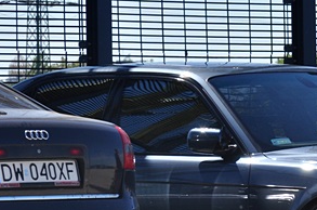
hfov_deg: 4.8
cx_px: 373
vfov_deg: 3.2
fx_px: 3781
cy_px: 191
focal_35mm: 430
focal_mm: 105
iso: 200
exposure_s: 1/400
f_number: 10
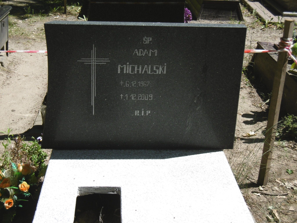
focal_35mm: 68
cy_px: 112
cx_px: 148
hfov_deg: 28.6
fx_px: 583
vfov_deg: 21.6
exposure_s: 1/800
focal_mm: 12.1
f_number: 4.4
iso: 100
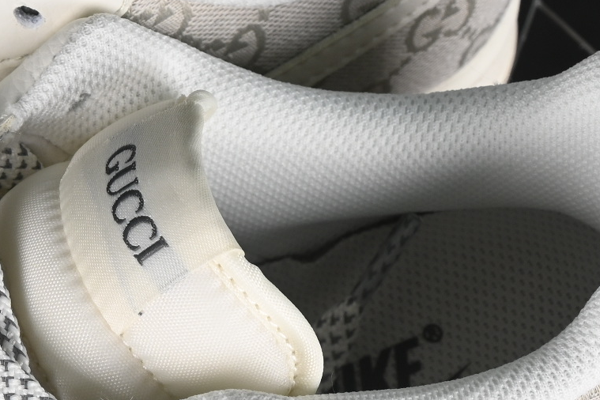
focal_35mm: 275
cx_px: -65
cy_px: 293
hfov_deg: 7.4
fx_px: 4583
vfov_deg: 5.0
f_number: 7.1
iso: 160
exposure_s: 1/80
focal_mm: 50
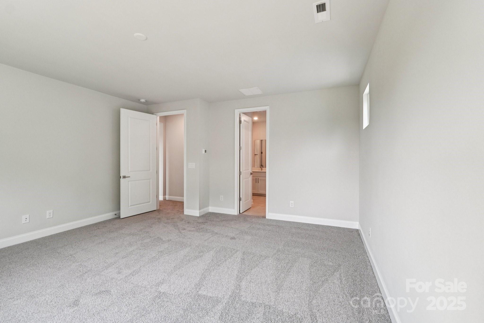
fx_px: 202
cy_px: 162
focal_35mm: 15
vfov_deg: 77.4
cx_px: 242
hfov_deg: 100.4
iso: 400
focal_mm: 10
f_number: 8
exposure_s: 1/20
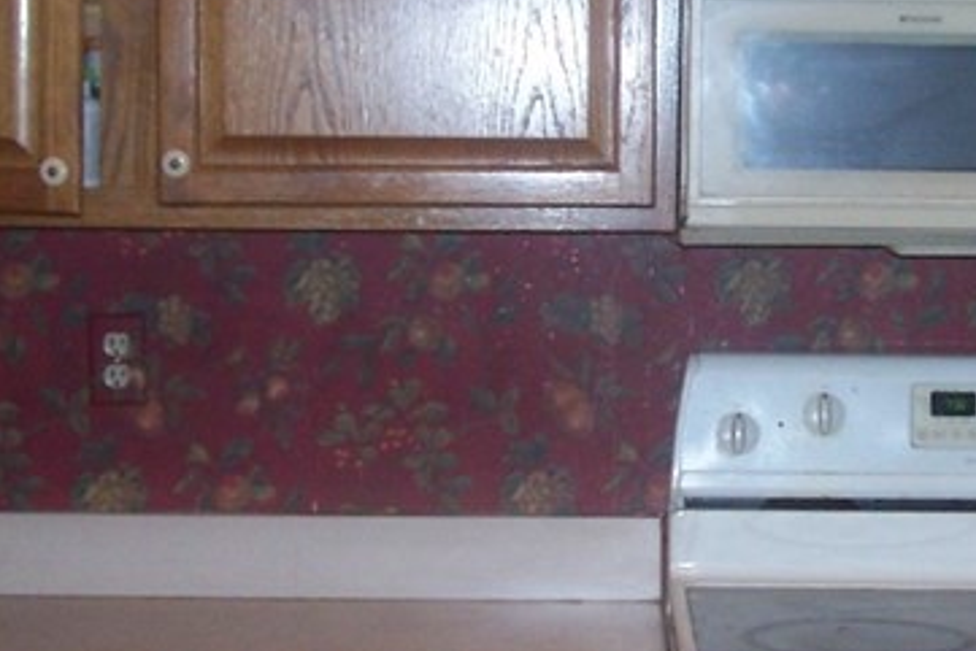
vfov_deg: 12.2
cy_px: 303
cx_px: 903
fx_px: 3038
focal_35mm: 112
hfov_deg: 17.9
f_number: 2.8
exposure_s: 1/60
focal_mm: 6.3
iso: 140
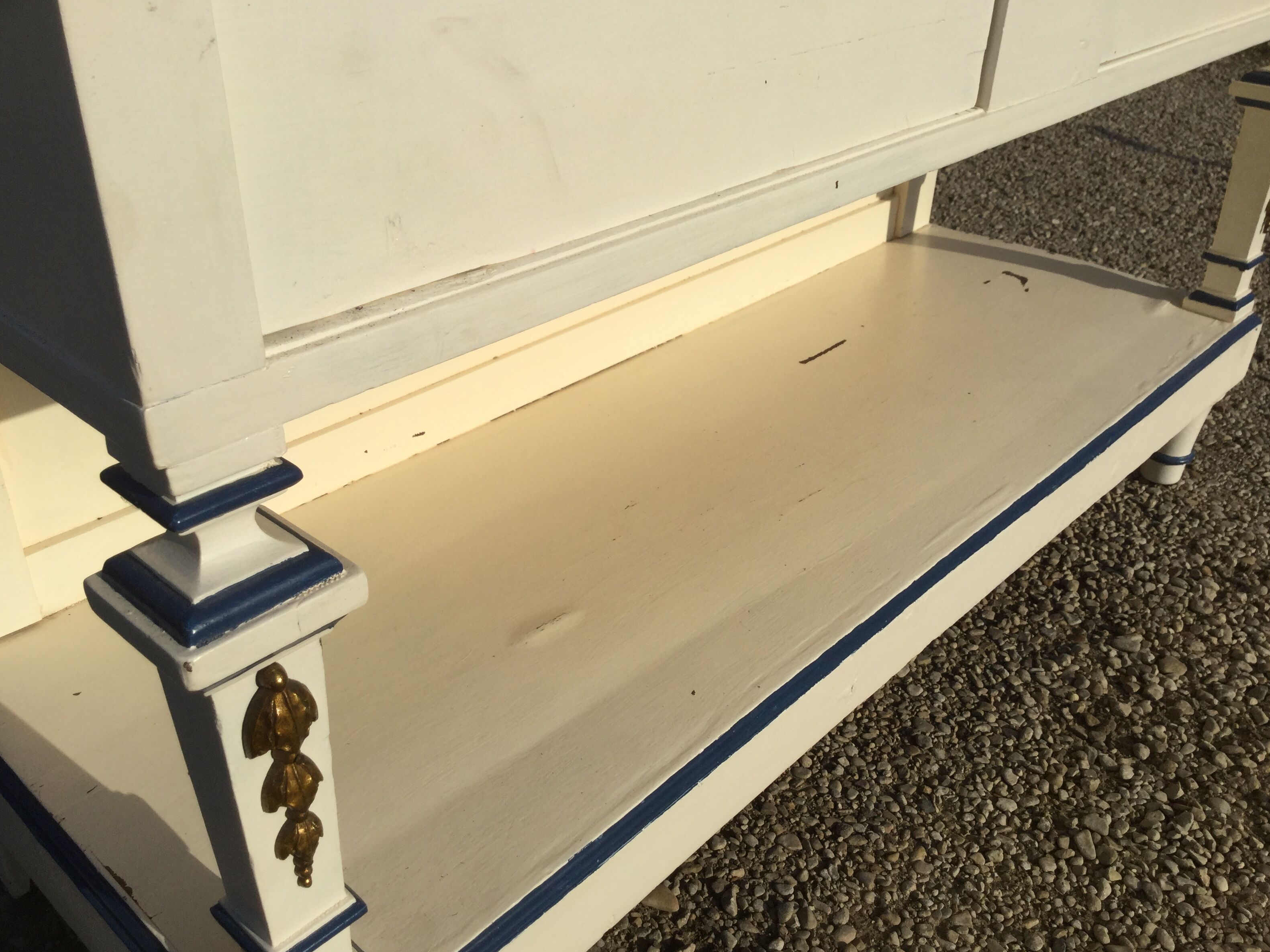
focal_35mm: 32
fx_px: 1174
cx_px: 633
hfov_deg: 56.8
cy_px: 481
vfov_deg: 44.2
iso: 25
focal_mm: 3.3
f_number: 2.4
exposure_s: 1/3891
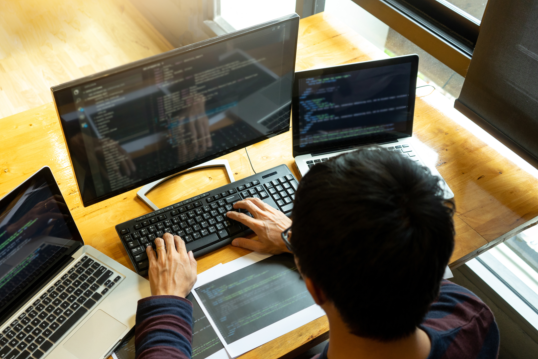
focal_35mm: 39
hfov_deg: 49.3
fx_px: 583
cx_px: 221
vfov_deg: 34.1
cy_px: 207
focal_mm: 32
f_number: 4.5
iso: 500
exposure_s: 1/45
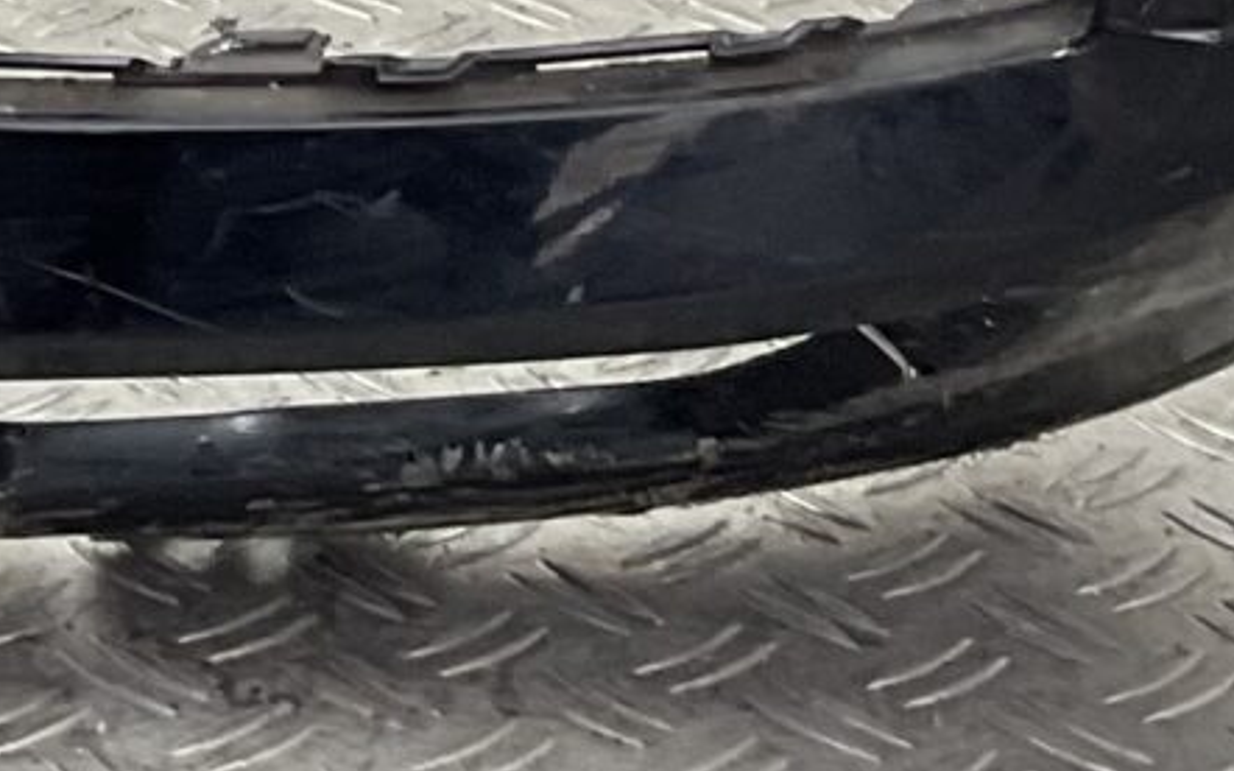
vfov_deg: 6.8
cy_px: -1397
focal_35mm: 178
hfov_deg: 11.2
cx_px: -759
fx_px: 5985
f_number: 1.8
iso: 25
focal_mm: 3
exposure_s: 1/120
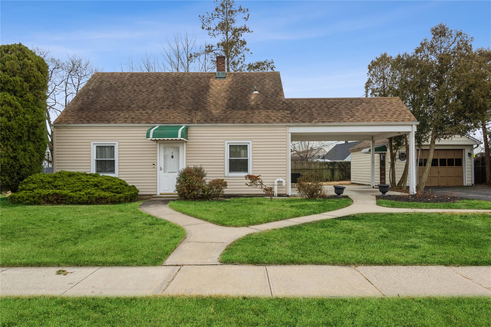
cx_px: 246
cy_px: 164
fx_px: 327
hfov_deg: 73.7
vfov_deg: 53.1
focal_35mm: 24
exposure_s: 1/320
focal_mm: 24
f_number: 11
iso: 400
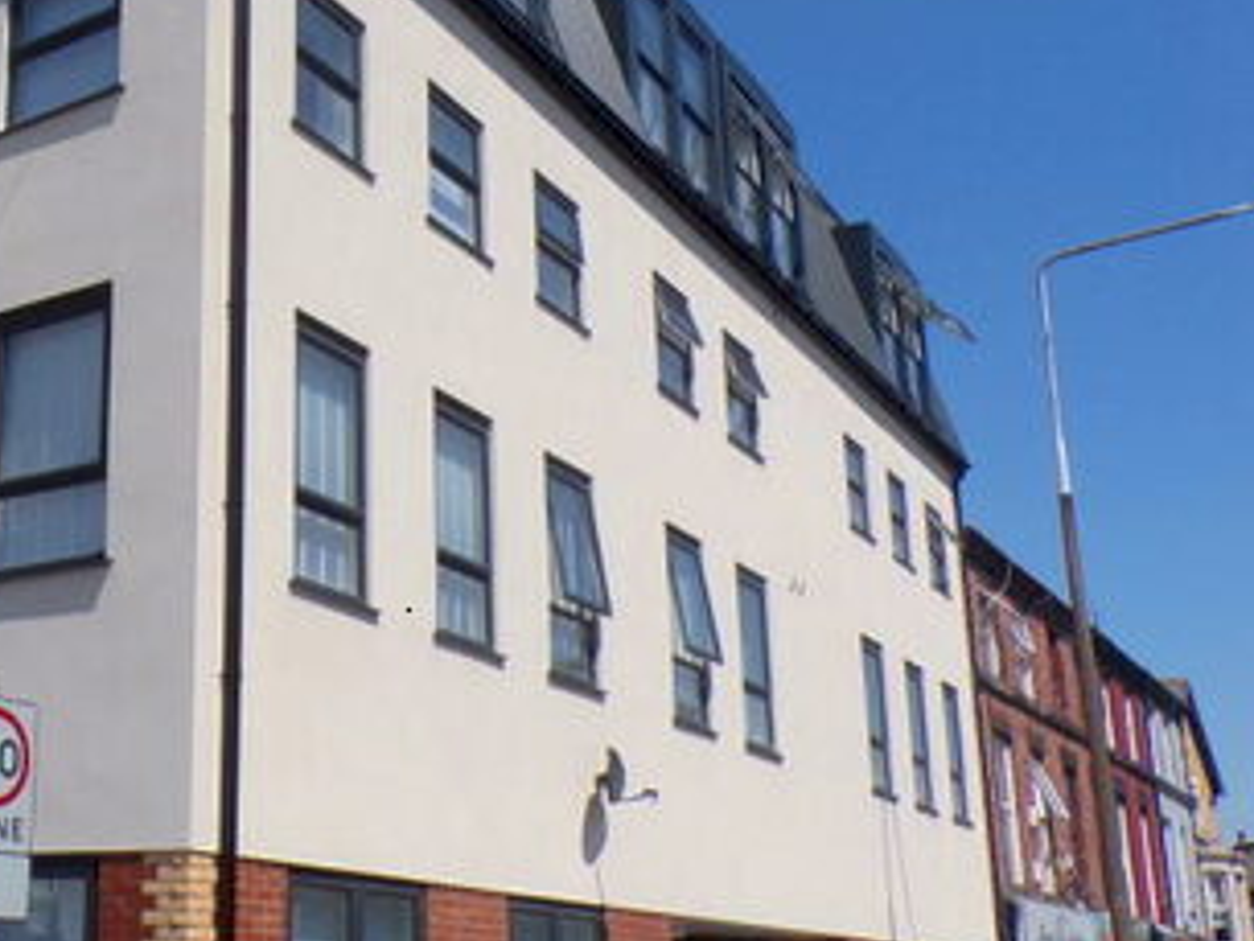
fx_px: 1993
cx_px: 127
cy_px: 360
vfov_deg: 26.5
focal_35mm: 55
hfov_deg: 33.1
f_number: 5.8
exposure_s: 1/450
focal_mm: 4.3
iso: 80
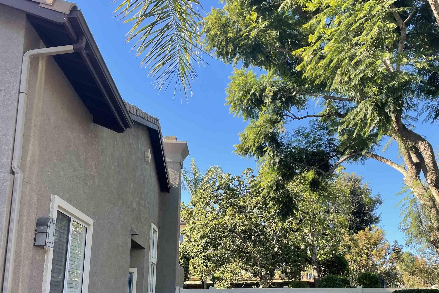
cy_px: 203
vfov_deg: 35.5
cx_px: 241
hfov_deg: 51.8
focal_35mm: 37
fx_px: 451
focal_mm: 4.2
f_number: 1.6
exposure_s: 1/673
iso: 32
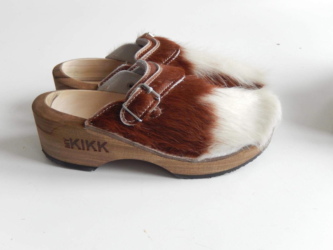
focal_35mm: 41
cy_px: 125
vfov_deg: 35.1
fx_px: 394
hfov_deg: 45.8
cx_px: 166
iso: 400
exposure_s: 1/125
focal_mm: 7.3
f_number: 4.2
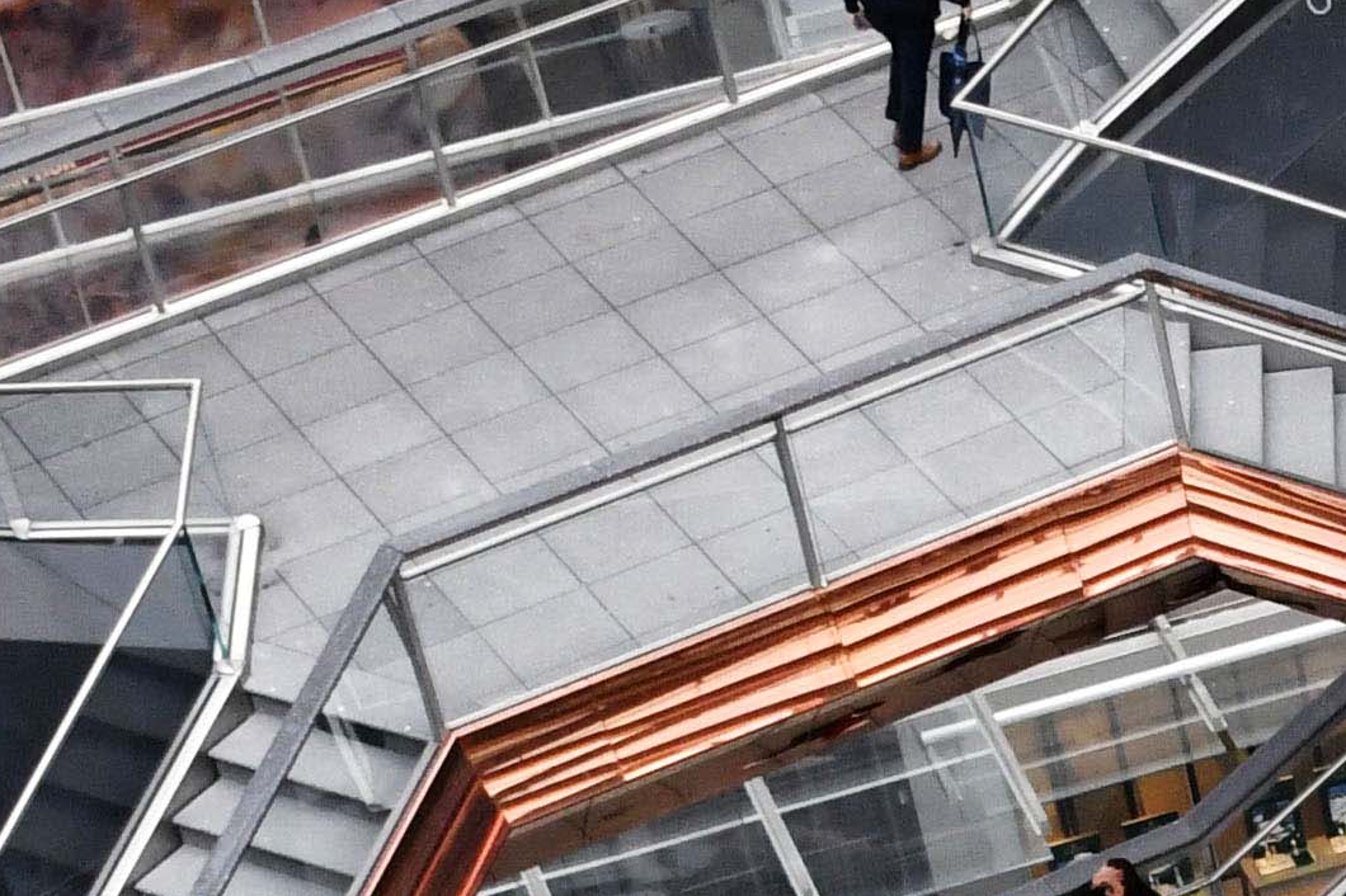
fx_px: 6989
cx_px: 2488
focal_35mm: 187
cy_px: 2189
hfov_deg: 10.3
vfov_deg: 6.9
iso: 640
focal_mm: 24
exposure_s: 1/2500
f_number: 2.8
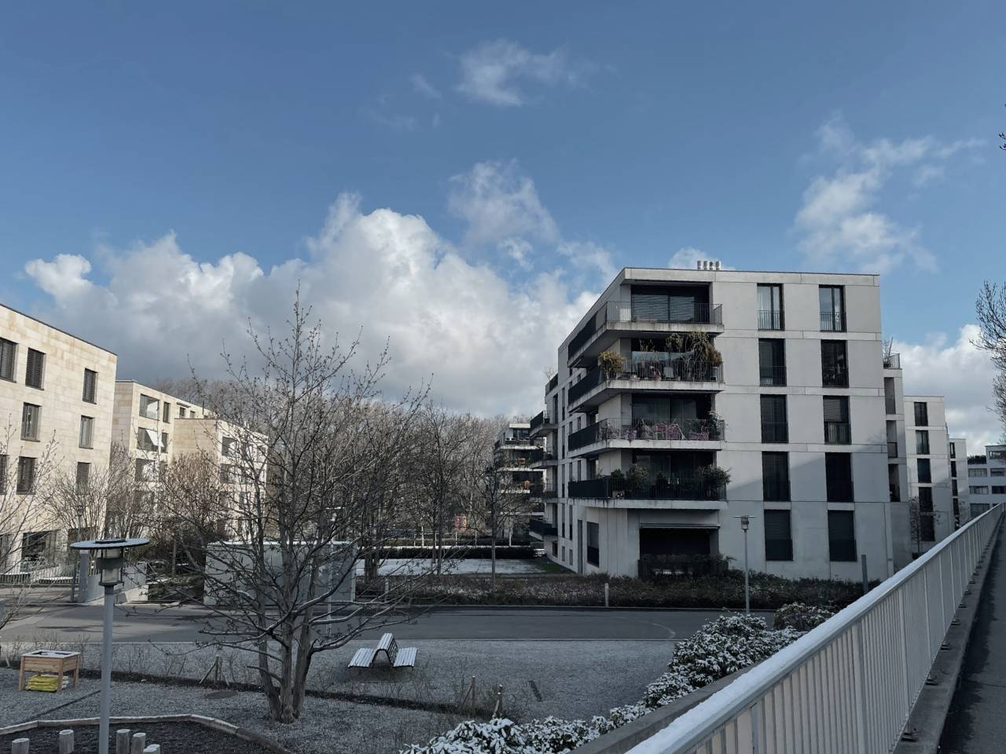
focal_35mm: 26
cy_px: 377
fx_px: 756
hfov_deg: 67.3
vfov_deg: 53.1
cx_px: 503
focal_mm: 4.2
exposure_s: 1/3040
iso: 32
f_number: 1.6
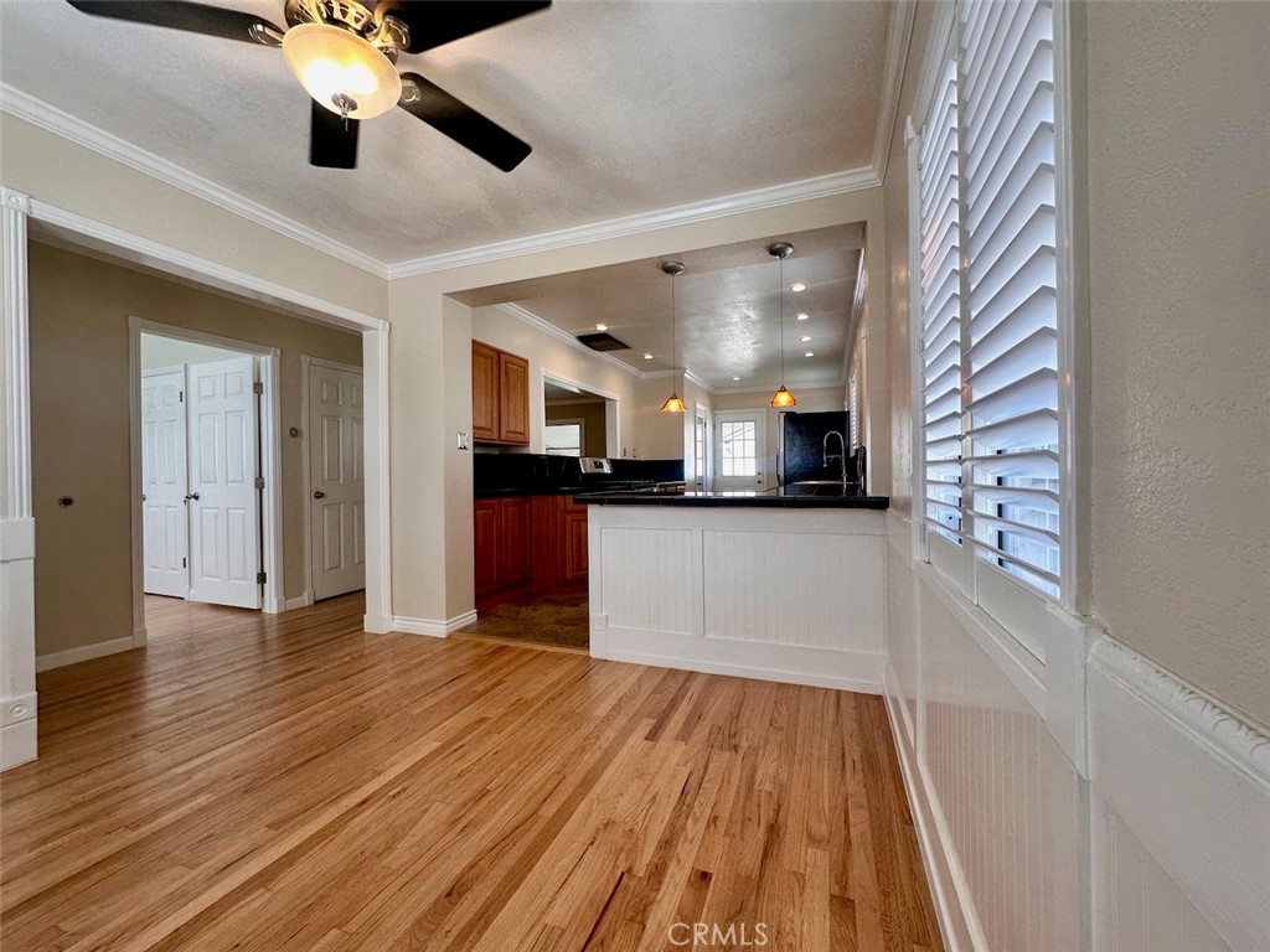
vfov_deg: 85.7
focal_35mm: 14
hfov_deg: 102.1
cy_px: 476
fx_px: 514
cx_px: 635
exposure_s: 1/120
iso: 80
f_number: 2.2
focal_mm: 2.22
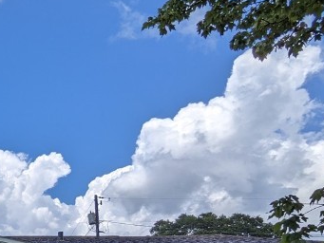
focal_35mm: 48
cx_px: -119
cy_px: 311
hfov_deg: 29.8
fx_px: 449
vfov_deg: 26.1
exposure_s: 1/2012
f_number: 2.2
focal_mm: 2.22
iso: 37
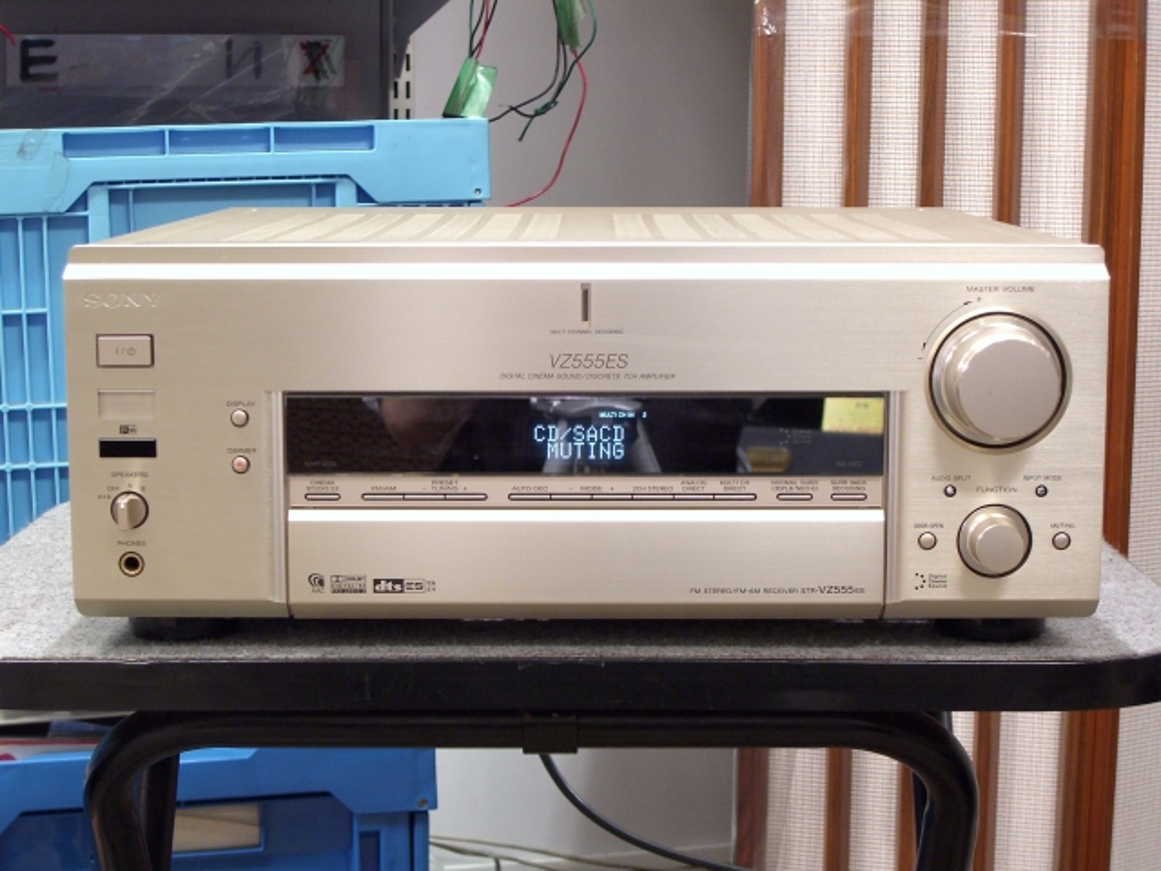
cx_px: 580
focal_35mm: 68
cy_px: 436
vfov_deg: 21.6
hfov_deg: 28.6
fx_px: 2281
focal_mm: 14.2
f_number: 4
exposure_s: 1/8
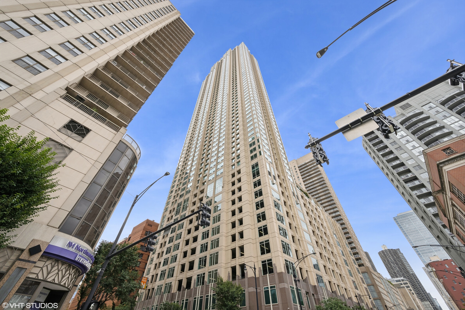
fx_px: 181
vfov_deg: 81.2
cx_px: 232
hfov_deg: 104.3
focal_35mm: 14
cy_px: 155
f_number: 9.5
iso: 200
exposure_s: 1/90
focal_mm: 14
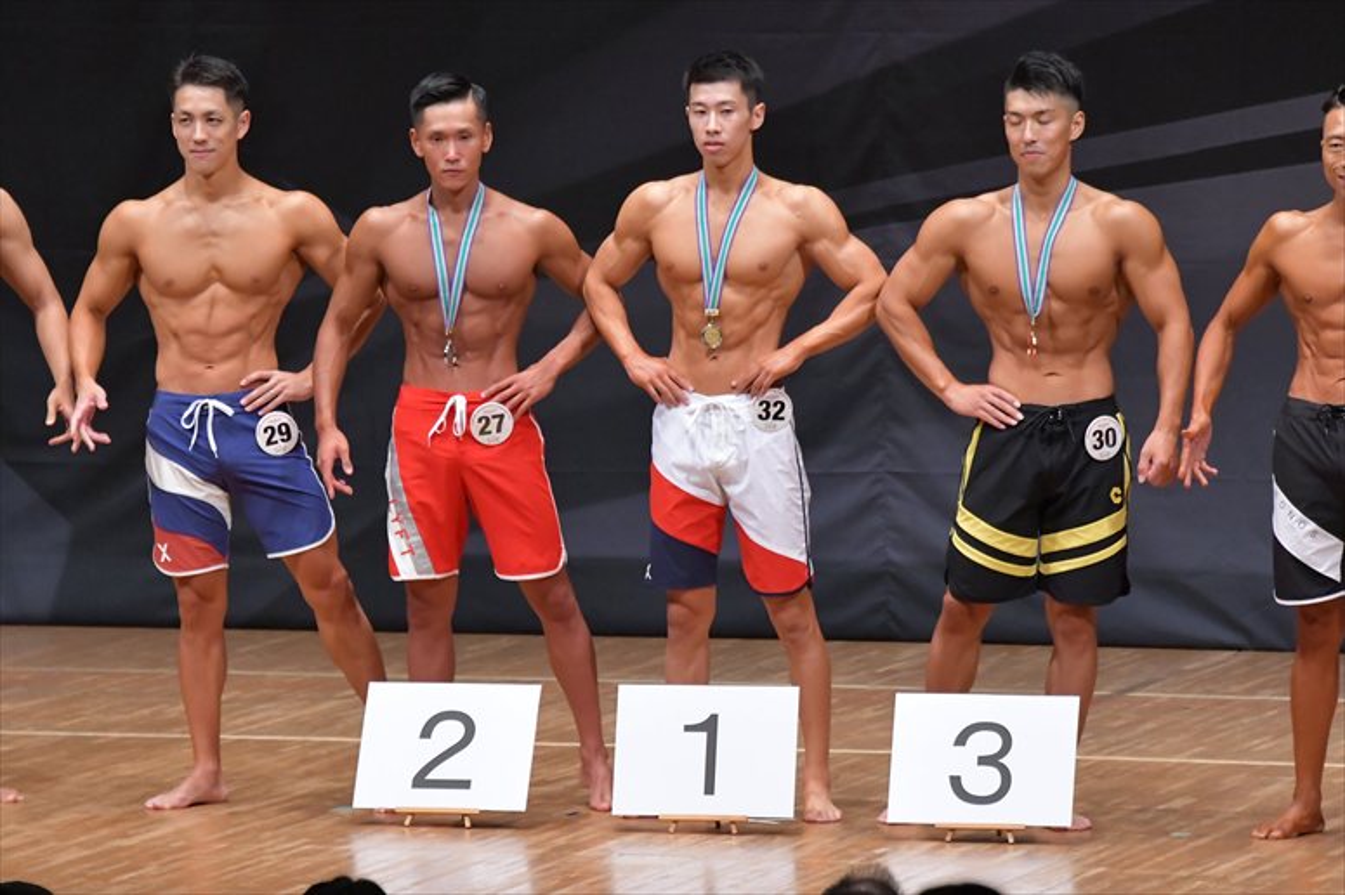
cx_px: 672
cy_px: 448
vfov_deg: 5.1
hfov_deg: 7.6
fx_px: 10083
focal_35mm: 270
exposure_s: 1/400
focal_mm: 180
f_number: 5.6
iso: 6400
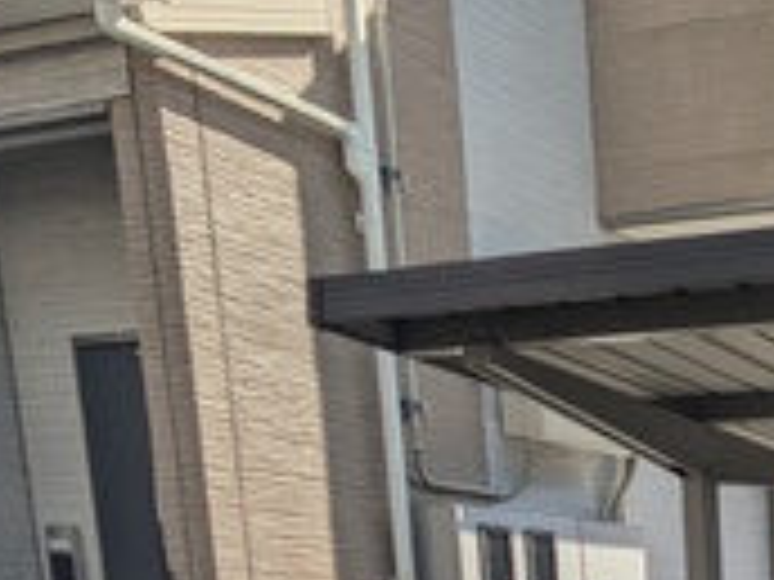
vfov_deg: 21.7
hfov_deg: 26.3
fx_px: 1274
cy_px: 854
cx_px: 1112
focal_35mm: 57
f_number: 2.2
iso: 46
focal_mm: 1.83
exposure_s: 1/2294
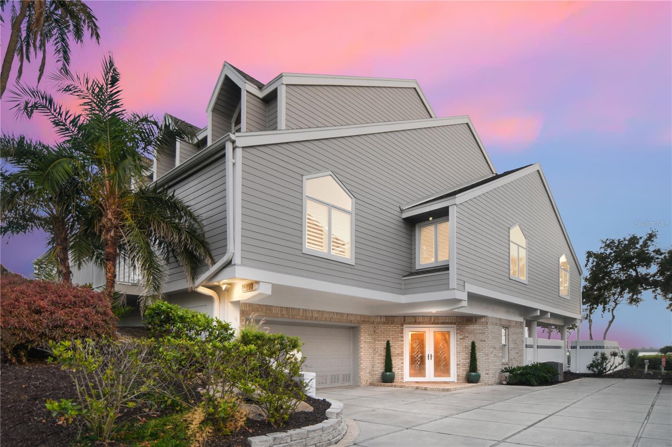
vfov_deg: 59.5
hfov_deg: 81.2
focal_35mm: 21
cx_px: 336
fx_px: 392
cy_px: 224
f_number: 2.8
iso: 100
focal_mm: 14
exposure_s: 1/4
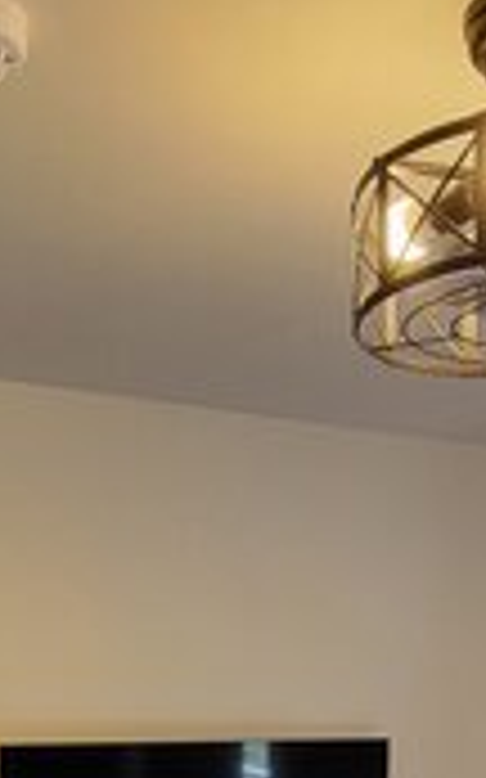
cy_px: 953
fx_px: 1082
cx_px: 279
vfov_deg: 32.2
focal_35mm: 51
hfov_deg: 25.3
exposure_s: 1/60
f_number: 2.2
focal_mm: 2.2
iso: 100
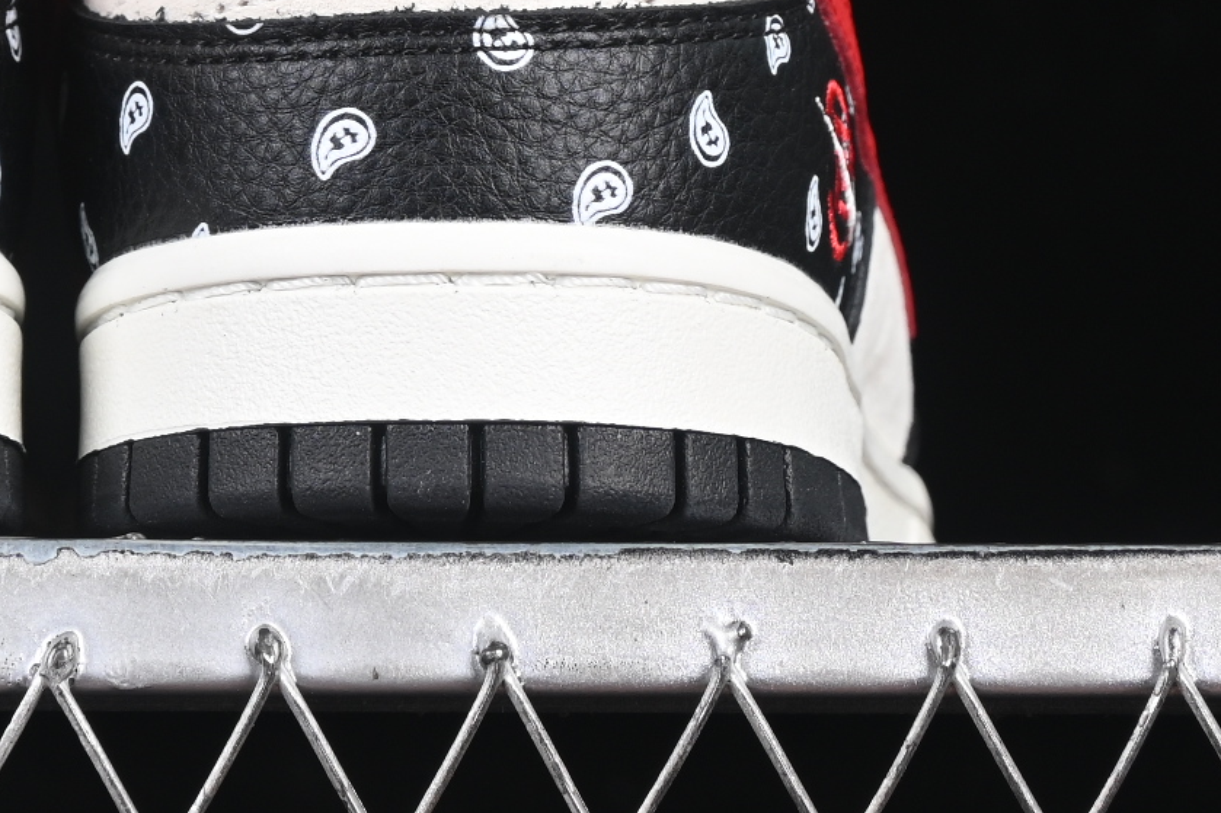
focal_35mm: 249
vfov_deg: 5.5
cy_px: -300
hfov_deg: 8.2
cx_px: 84
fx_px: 8443
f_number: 6.3
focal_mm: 50
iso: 160
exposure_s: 1/60
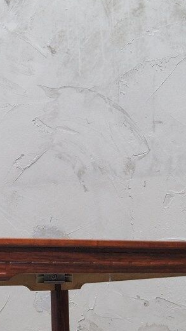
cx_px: -22
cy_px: 256
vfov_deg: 21.6
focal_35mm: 98
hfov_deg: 12.1
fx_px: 859
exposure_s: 1/15
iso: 800
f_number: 8
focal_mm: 26
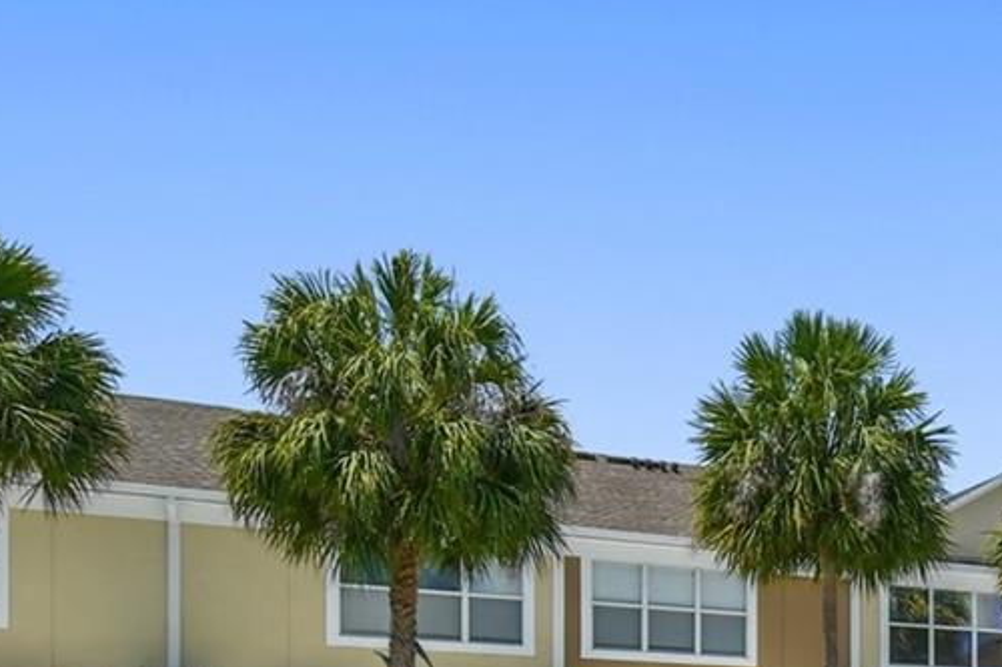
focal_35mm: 48
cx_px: 1012
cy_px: 771
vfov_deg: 25.6
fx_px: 1335
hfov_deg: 36.7
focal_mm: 10
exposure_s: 1/400
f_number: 5.6
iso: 100
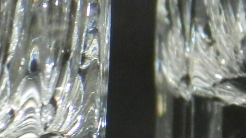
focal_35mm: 322
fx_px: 2101
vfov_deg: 3.8
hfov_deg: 6.5
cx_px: -241
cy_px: 156
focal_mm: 10.7
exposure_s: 1/15
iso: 400
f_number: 4.6
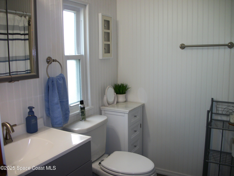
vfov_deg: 44.2
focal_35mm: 32
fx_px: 216
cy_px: 88
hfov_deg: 56.8
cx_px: 117
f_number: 2.9
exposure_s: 1/30
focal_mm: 5.7
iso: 80
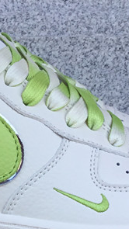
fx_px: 626
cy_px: 231
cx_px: 4
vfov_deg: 20.1
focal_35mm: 103
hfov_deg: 11.7
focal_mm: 3.3
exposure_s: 1/390
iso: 25
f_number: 2.4
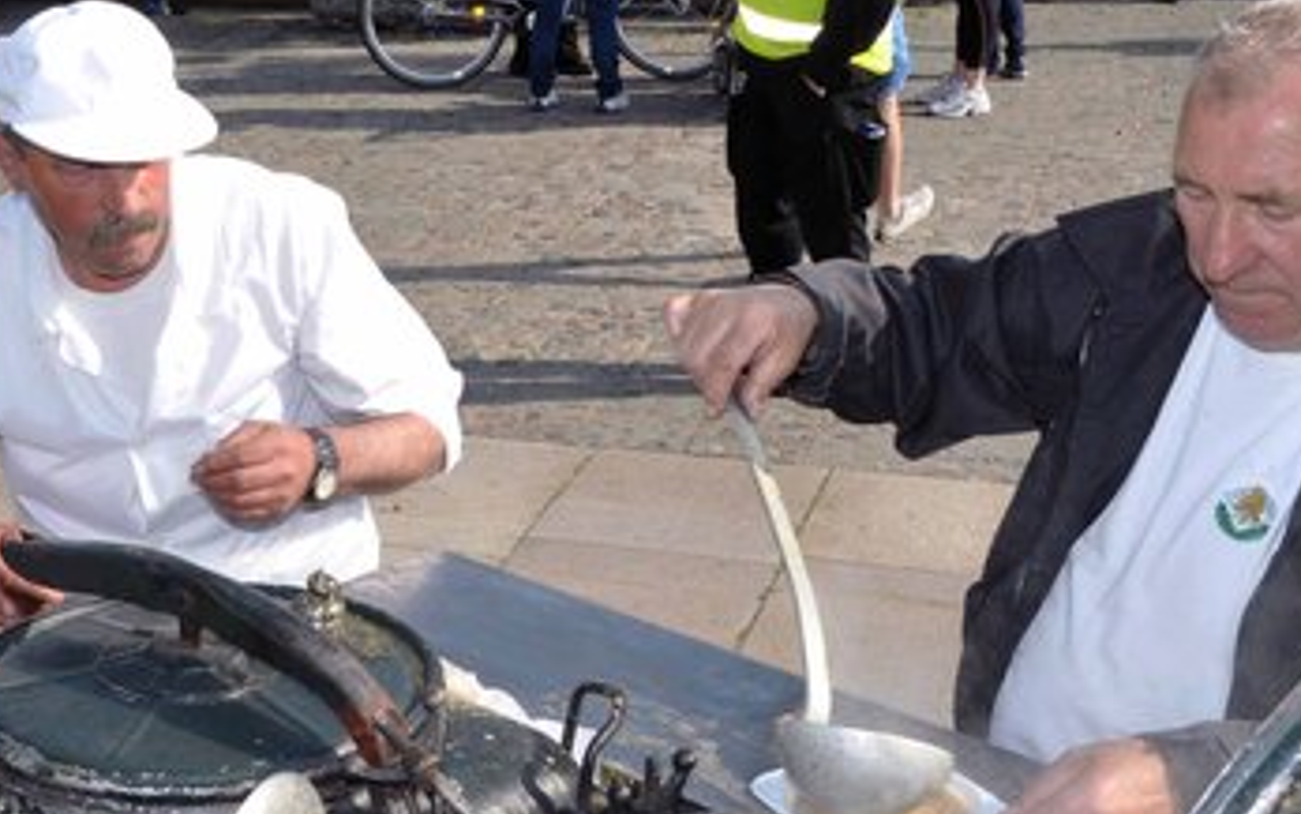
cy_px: 465
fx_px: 2234
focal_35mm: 63
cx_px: 322
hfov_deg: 31.9
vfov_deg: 20.6
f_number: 16
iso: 250
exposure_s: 1/160
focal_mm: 22
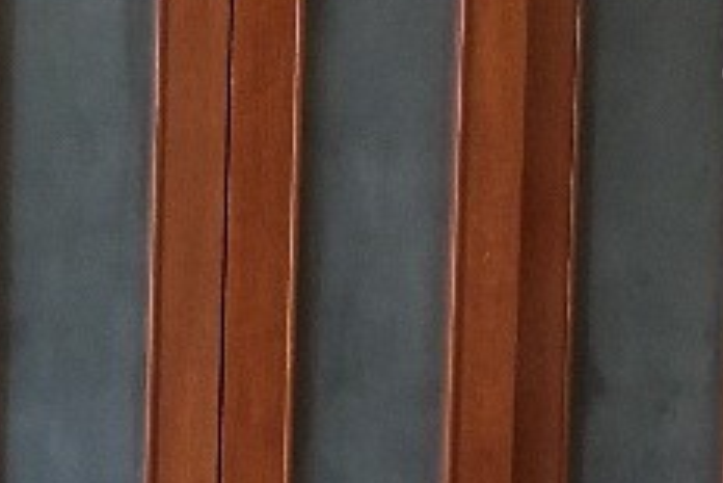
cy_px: 402
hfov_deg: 15.4
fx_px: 2673
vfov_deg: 10.3
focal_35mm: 133
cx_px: 349
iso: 200
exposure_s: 1/30
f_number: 2.2
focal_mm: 4.15
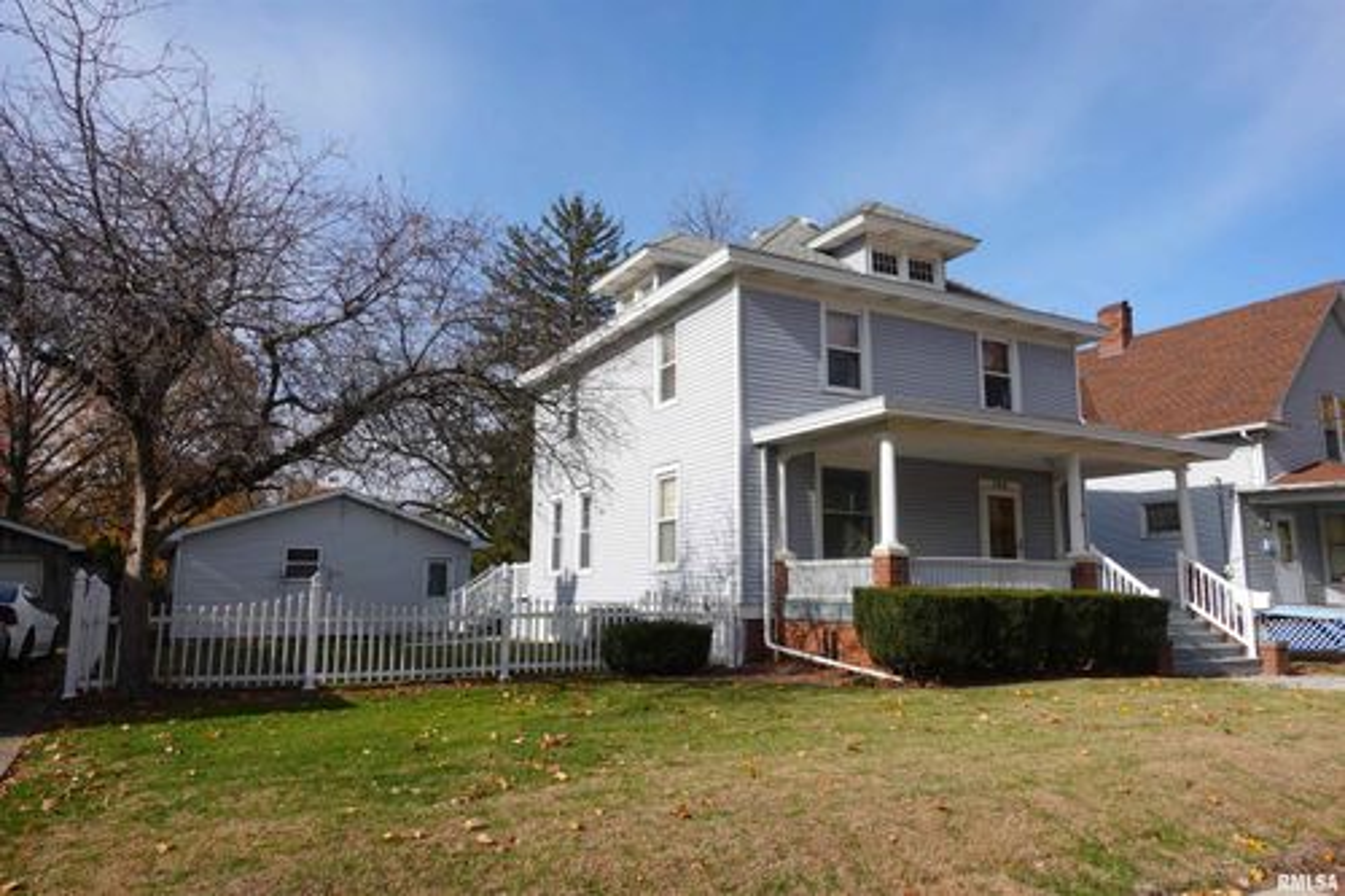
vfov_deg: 53.1
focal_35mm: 24
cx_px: 672
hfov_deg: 73.8
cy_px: 448
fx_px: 896
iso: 125
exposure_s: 1/500
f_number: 5.6
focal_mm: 8.8
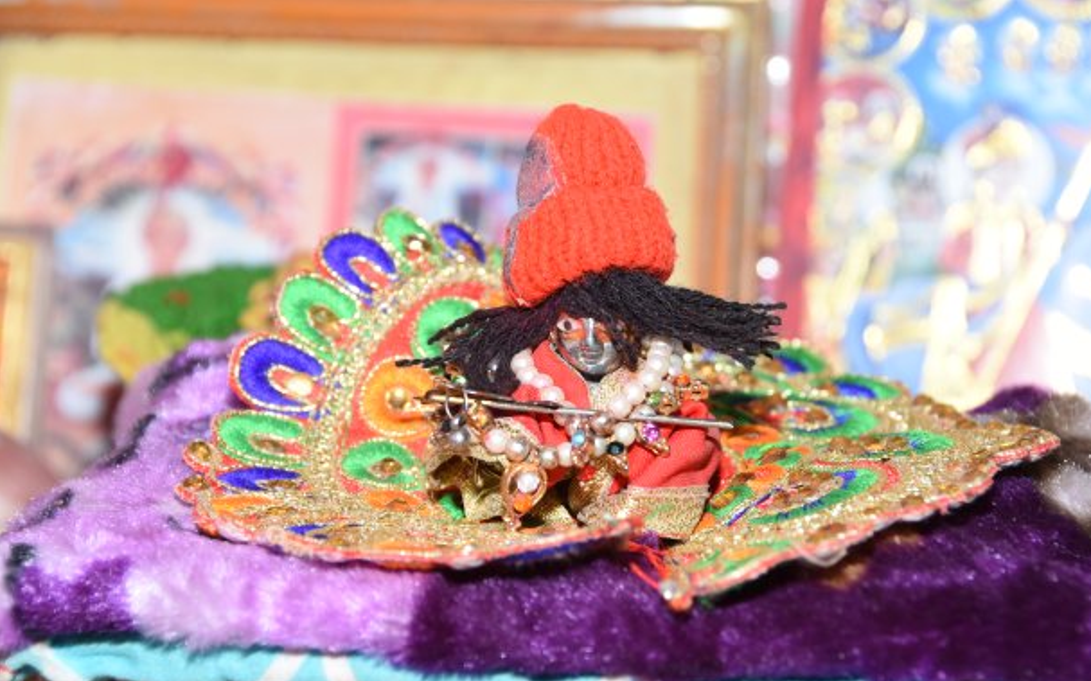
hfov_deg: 14.3
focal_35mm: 147
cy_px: 365
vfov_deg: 8.9
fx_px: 4355
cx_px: 546
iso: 100
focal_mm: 95
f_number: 8
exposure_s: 1/125
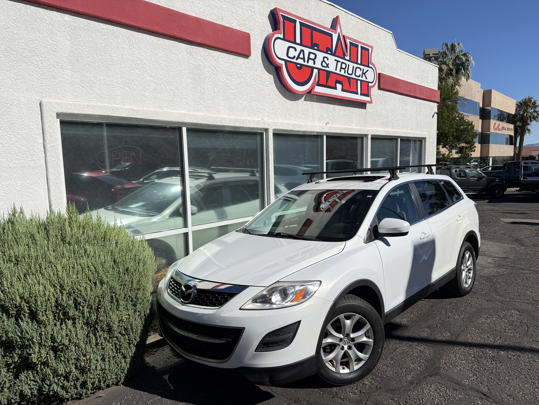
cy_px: 202
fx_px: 374
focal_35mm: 24
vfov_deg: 56.8
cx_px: 270
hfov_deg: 71.6
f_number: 1.78
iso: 80
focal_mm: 6.76
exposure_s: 1/9091
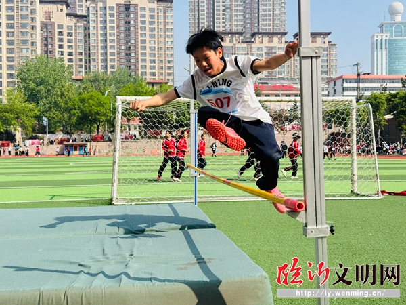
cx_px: 203
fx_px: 563
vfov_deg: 30.3
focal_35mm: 48
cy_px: 152
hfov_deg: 39.7
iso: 64
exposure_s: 1/4975
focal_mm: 6.76
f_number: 1.78
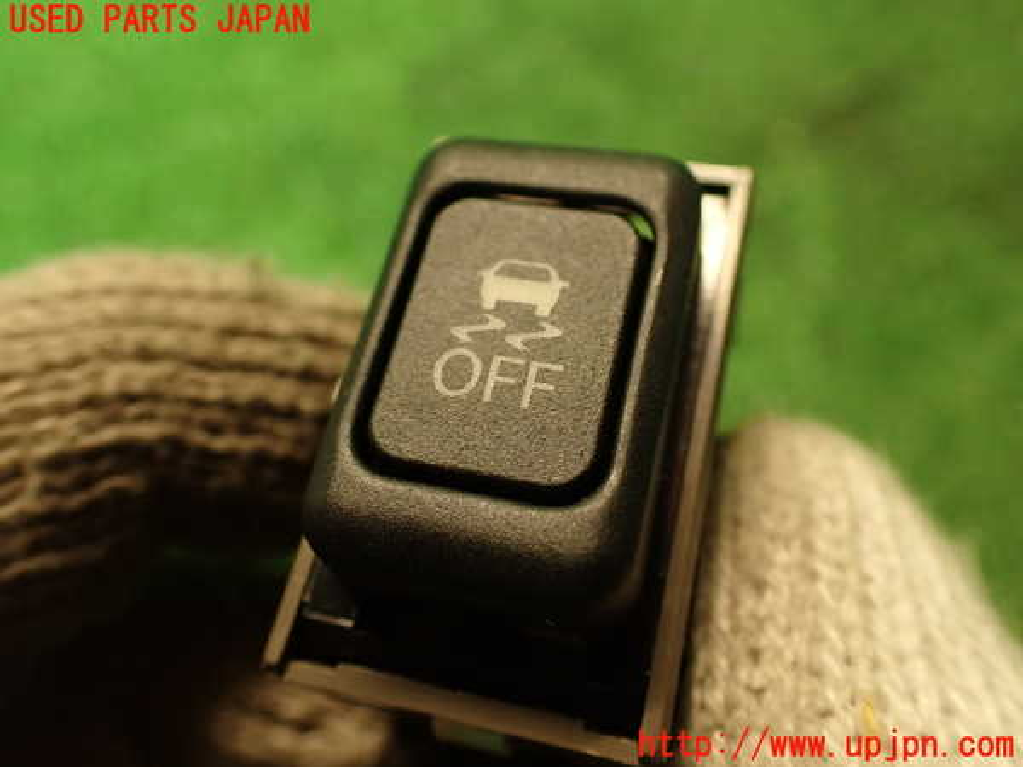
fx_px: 887
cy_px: 384
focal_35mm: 30
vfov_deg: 46.8
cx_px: 512
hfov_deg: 60.0
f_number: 2.3
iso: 320
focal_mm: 5.4
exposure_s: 1/30
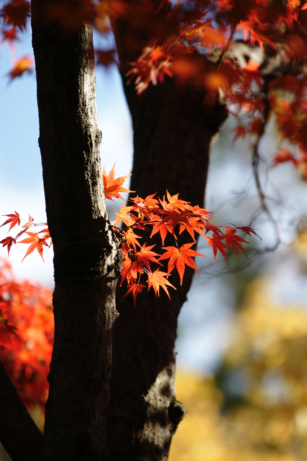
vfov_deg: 4.6
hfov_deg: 3.1
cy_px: 230
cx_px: 154
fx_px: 5760
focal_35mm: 450
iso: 400
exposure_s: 1/200
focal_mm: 300
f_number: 5.6
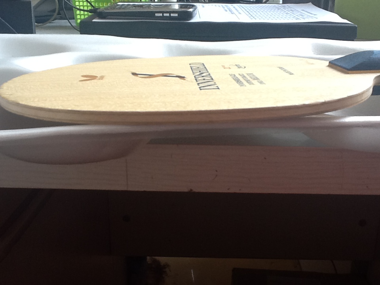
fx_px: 483
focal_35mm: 44
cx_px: 190
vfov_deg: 32.9
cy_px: 142
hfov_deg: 42.9
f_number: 2.4
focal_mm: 2.03
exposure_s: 1/40
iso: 50
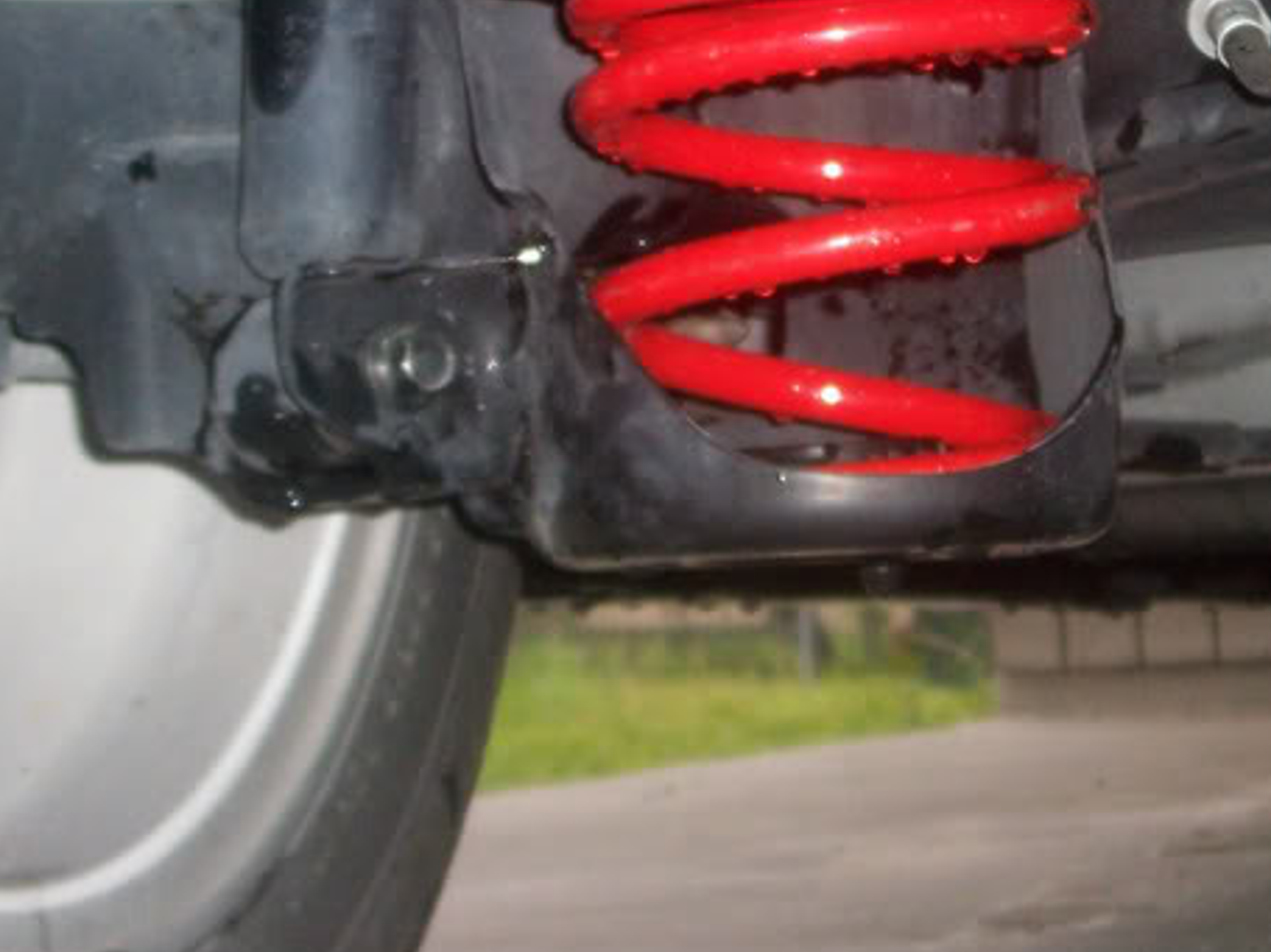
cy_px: 198
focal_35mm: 116
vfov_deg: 12.7
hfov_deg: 16.9
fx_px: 4258
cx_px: 955
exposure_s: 1/90
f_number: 4
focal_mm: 10.8
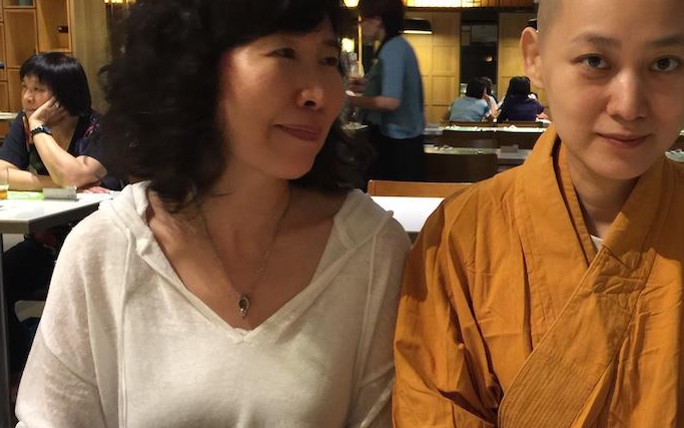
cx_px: 442
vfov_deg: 26.9
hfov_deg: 41.4
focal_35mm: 48
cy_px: 236
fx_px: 895
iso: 64
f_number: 2.2
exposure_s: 1/4
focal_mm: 4.15
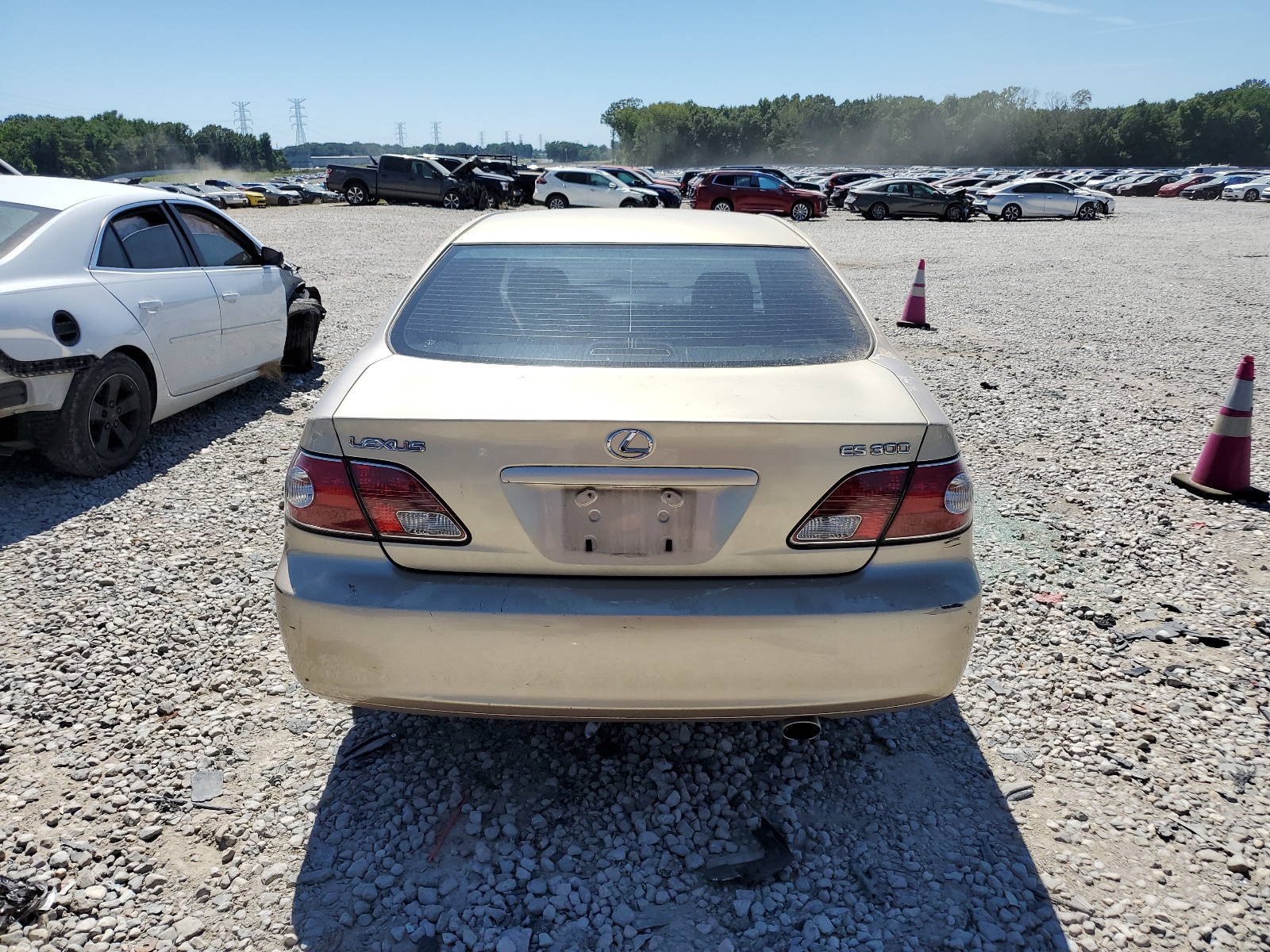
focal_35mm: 26
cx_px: 635
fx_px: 954
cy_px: 476
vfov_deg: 53.1
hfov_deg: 67.3
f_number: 1.5
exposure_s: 1/5000
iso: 50
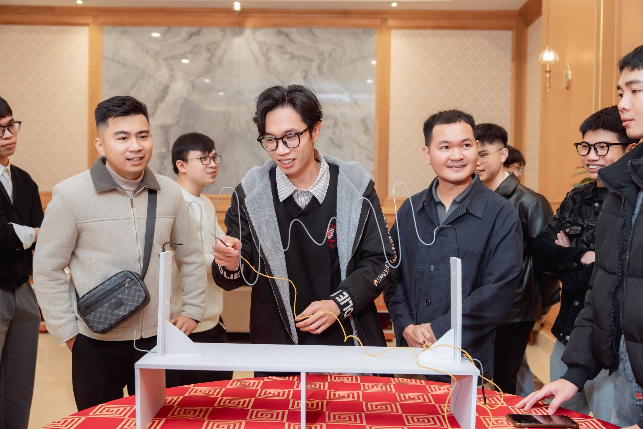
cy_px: 214
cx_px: 322
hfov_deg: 53.1
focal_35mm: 36
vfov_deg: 36.9
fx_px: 643
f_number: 3.5
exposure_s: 1/160
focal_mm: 36
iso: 1250
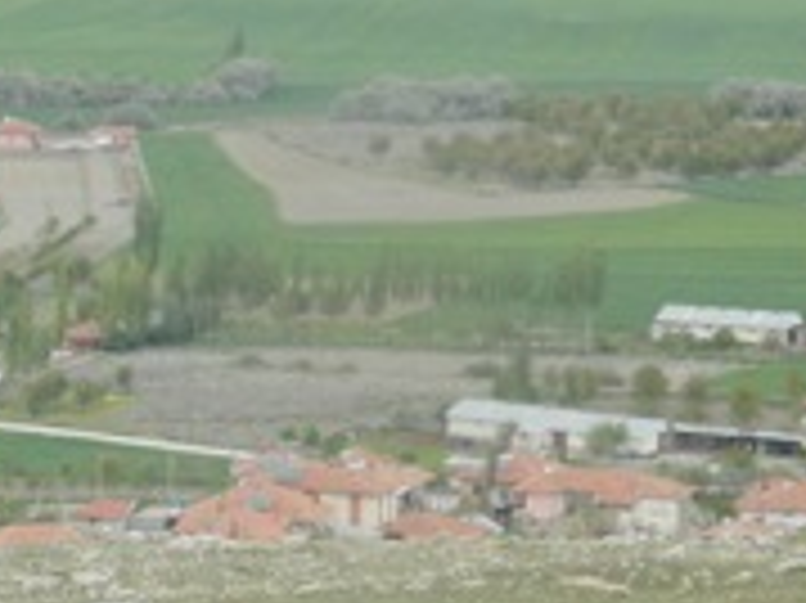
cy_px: 274
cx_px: 149
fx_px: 7004
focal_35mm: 301
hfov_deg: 6.6
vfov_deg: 4.9
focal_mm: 15.1
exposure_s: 1/400
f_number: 4.2
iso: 180
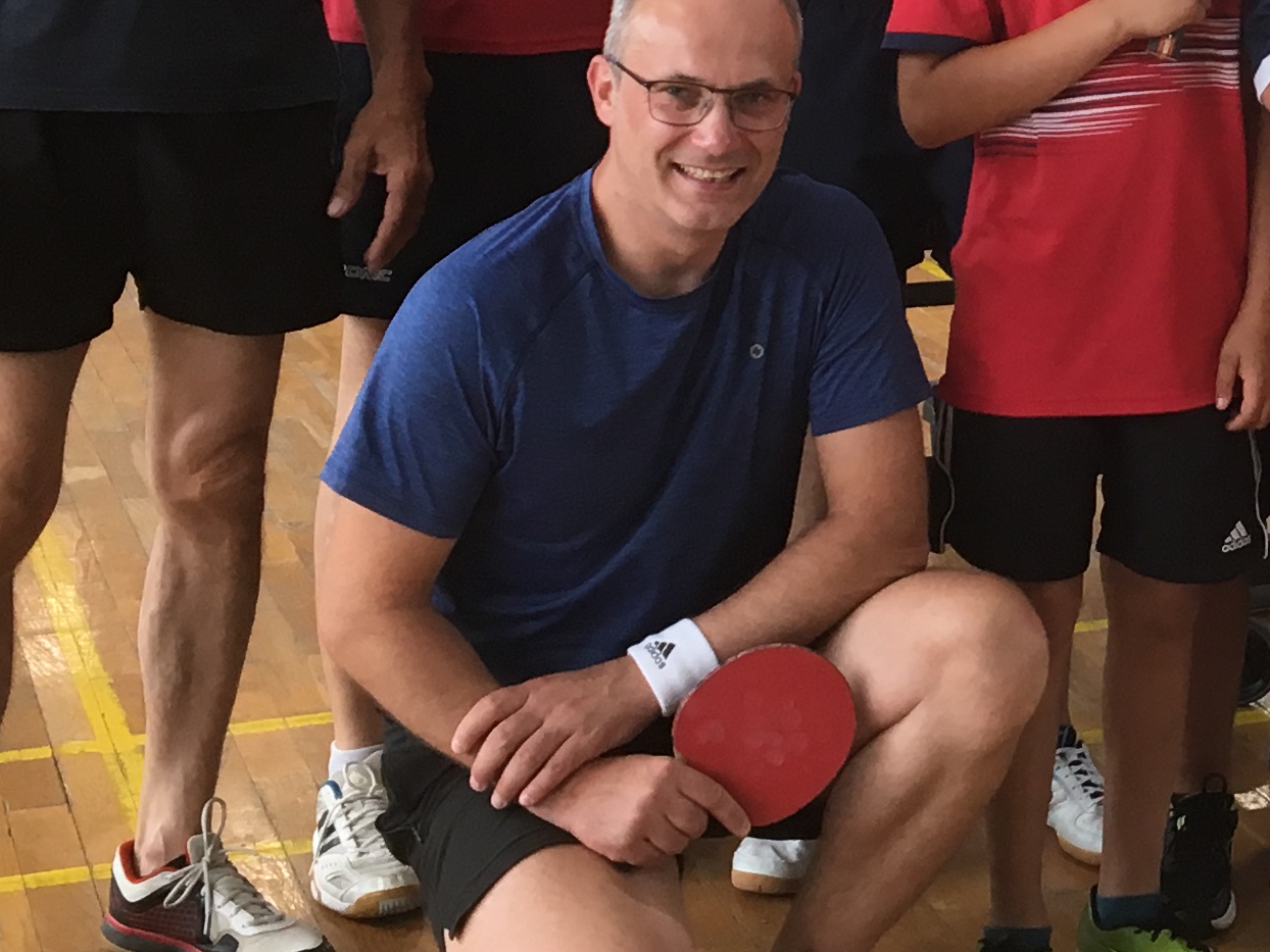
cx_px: 1345
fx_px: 3449
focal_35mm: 94
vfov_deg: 15.5
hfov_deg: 20.1
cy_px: 65
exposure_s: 1/33
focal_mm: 4.15
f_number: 2.2
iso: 32
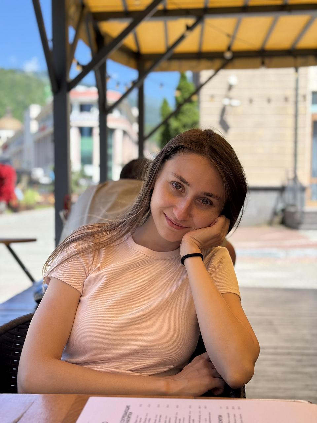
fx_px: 586
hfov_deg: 30.3
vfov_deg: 39.7
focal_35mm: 48
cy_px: 212
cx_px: 158
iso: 64
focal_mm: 6.76
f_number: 1.78
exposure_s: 1/1011
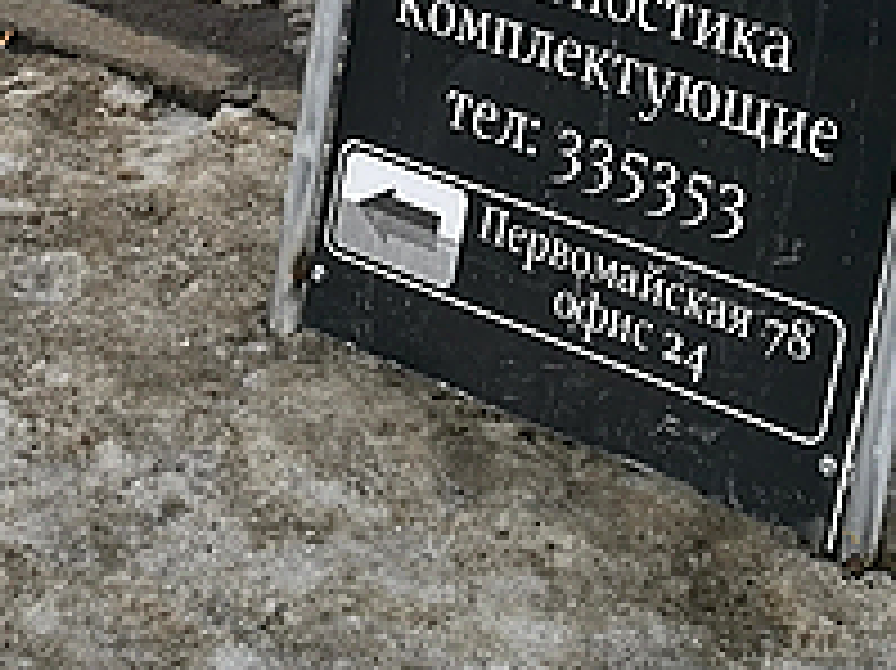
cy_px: -364
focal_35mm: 87
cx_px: 311
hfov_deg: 22.4
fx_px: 2251
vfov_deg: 15.5
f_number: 2.2
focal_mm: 4.5
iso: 50
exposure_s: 1/467
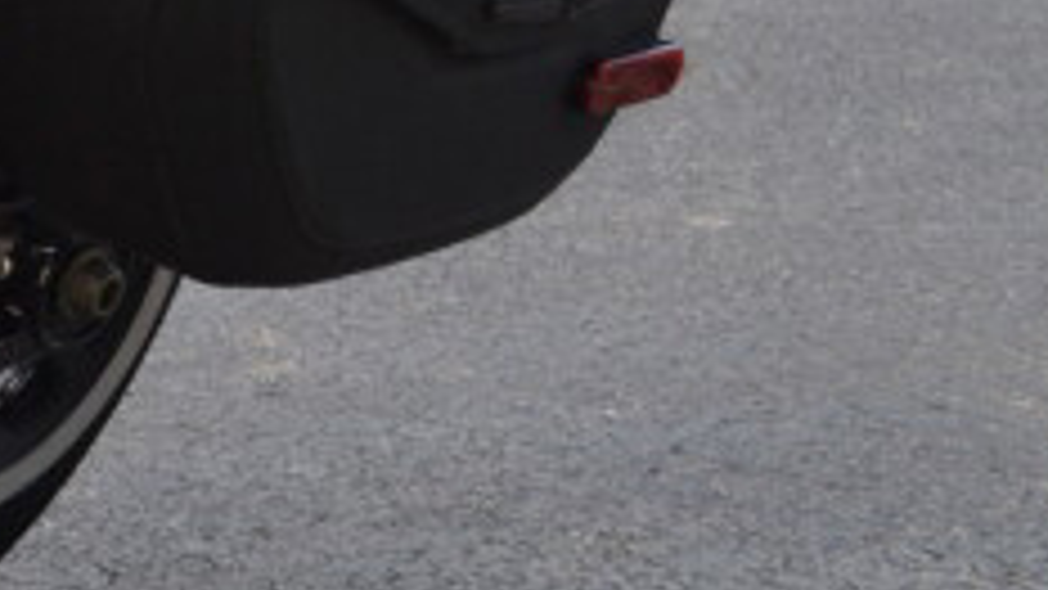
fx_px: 5835
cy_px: -266
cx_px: -1583
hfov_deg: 9.1
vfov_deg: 5.7
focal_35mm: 210
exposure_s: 1/125
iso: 180
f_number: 5.6
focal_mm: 26
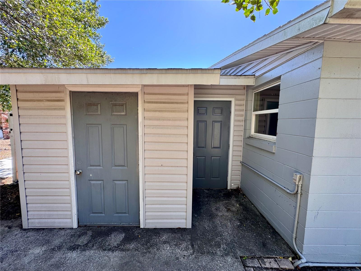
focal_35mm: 14
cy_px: 136
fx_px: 146
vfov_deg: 85.7
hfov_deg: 102.1
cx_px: 180
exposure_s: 1/177
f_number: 2.2
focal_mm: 2.22
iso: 40
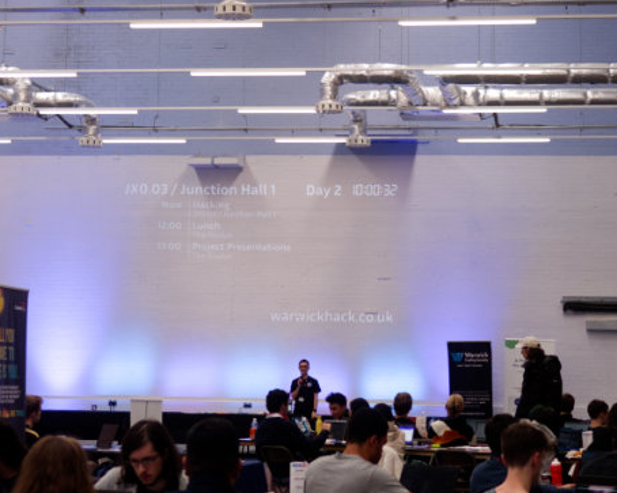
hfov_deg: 21.7
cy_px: 253
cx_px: 398
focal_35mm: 88
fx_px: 1607
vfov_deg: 17.5
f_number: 1.7
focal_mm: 20
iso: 200
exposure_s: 1/250
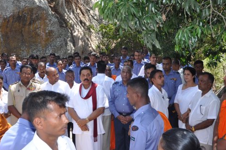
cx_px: 119
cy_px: 56
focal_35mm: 48
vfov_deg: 28.1
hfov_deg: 41.4
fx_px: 299
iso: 400
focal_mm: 25
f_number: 9
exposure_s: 1/200
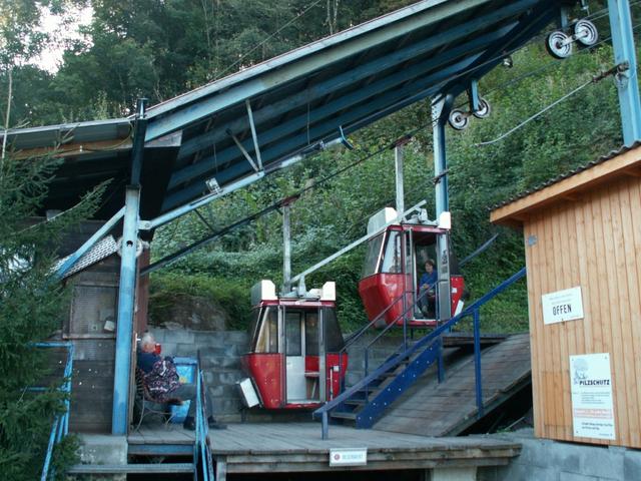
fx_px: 648
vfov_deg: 40.7
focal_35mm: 35
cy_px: 240
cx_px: 320
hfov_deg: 52.6
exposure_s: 1/40
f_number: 2.8
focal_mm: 5.86
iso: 80
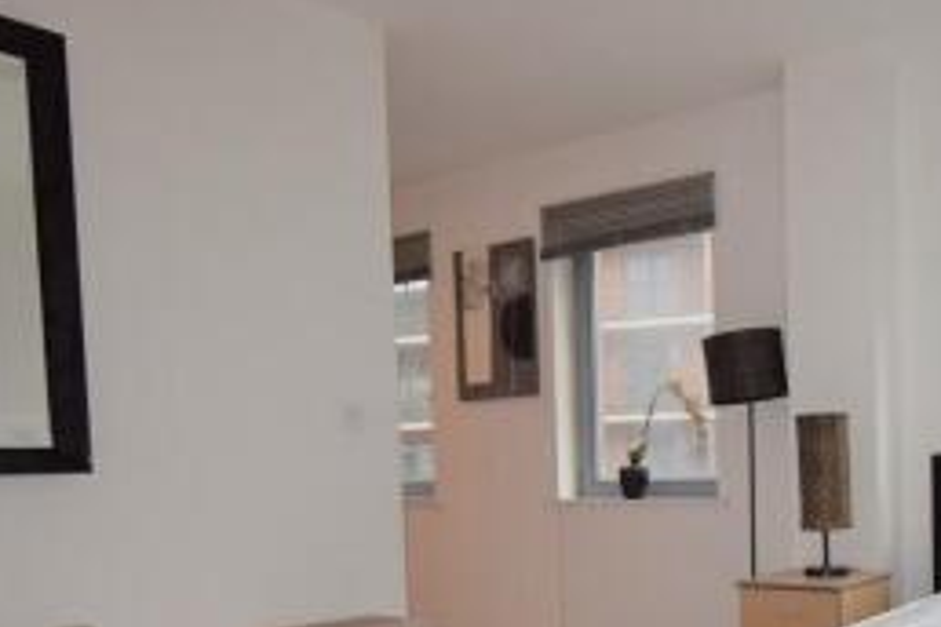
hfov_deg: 50.4
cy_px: 538
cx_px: 737
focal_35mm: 36
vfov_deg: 35.2
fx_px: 939
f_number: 5.6
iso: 360
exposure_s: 1/125
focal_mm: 13
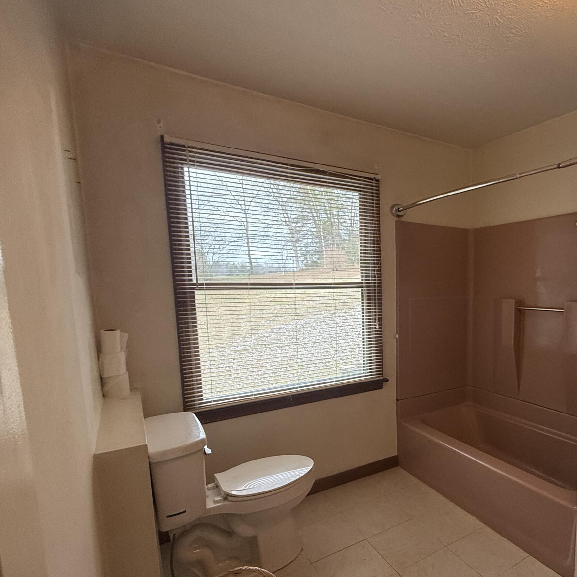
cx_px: 422
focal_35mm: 21
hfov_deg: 68.2
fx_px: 396
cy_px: 329
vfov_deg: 71.8
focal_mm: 2.22
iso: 160
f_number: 2.2
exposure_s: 1/120
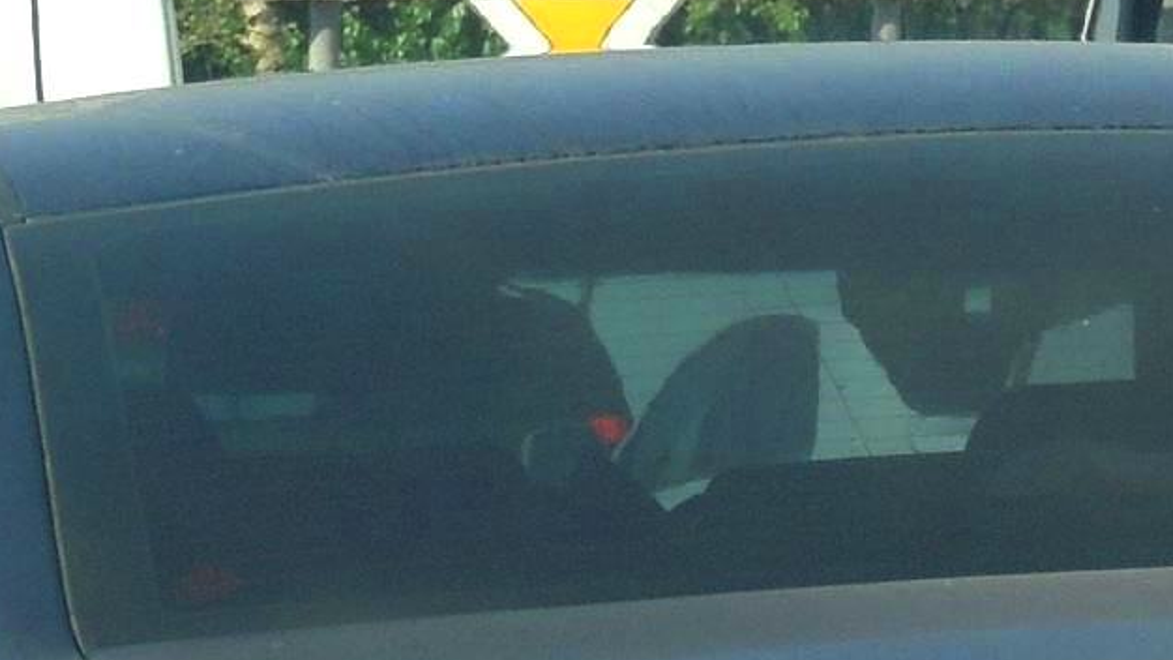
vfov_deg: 2.4
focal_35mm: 505
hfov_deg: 4.3
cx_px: 716
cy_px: 1076
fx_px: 15706
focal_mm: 25.8
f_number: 4.4
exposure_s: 1/500
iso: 180
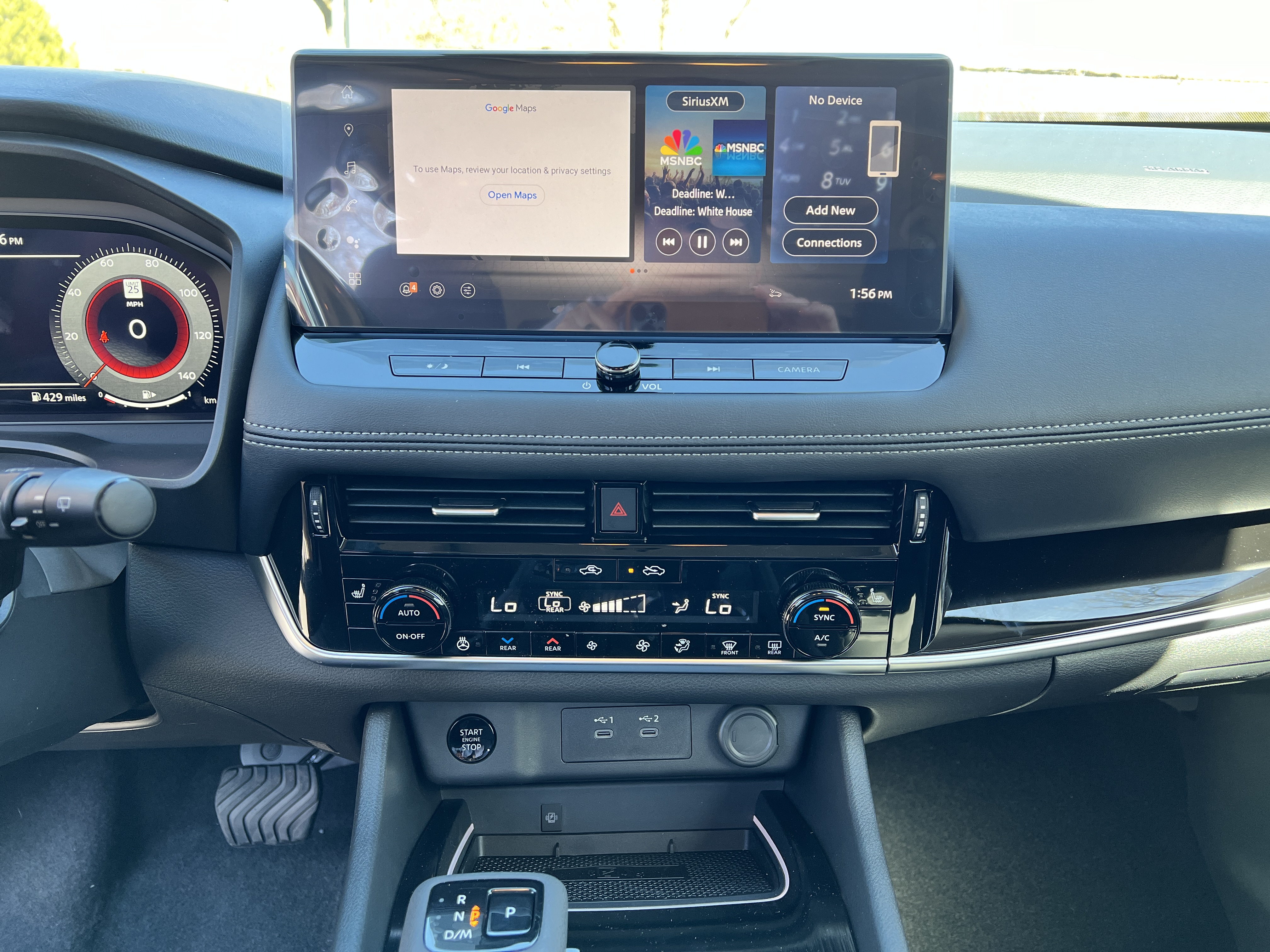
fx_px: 954
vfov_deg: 53.1
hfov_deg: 67.3
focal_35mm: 26
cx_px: 635
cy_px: 476
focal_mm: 5.7
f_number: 1.5
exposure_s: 1/121
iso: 100
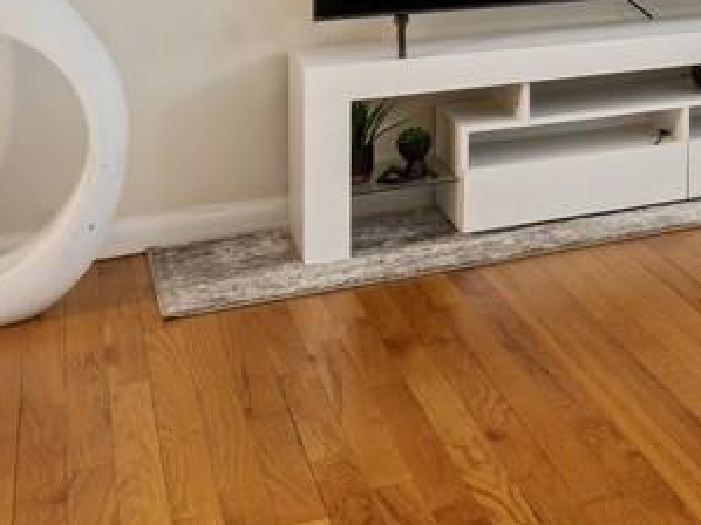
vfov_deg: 18.5
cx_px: 1449
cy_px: -218
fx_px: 1457
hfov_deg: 17.7
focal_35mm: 72
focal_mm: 14
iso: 100
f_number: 11
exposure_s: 1
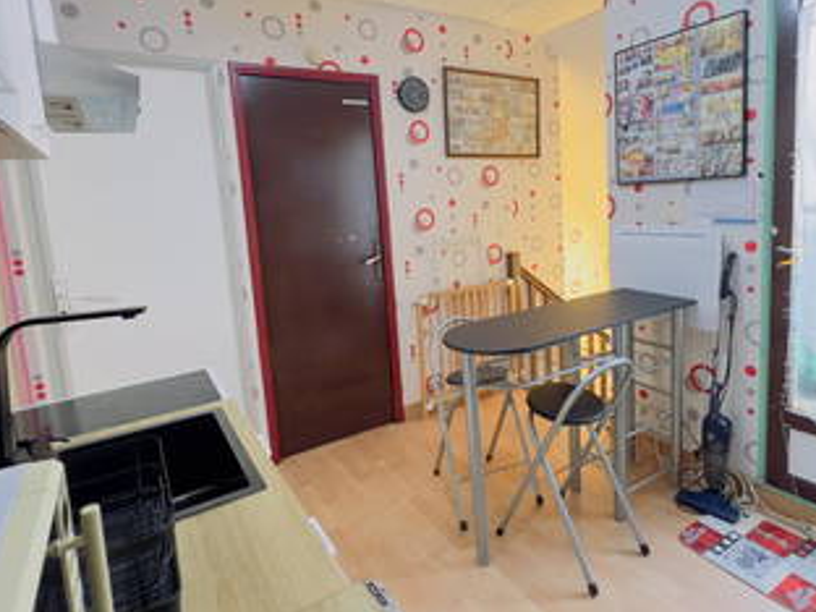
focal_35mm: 15
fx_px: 354
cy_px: 262
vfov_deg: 81.2
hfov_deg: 97.7
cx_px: 458
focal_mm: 1.57
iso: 400
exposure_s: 1/50
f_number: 1.8
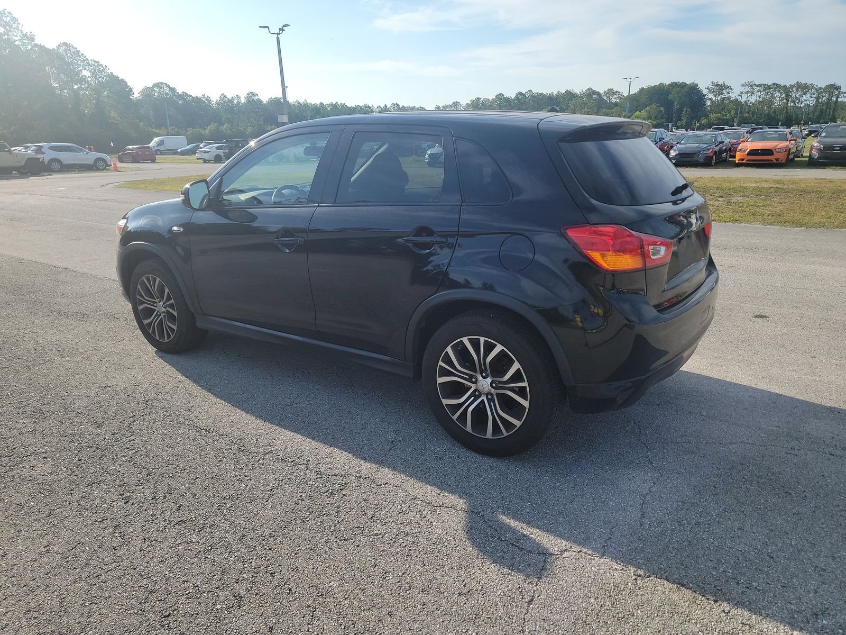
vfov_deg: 56.8
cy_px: 318
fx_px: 587
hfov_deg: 71.6
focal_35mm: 24
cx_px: 423
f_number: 1.8
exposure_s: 1/866
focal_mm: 6.7
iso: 50
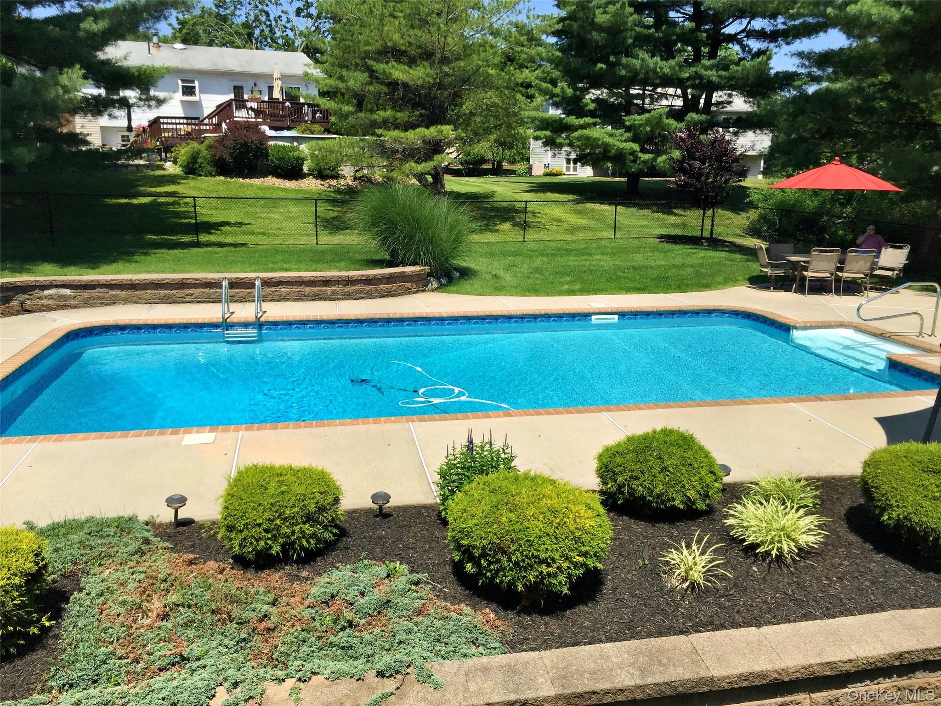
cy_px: 353
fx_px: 788
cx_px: 470
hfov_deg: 61.7
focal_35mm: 29
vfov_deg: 48.2
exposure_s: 1/1582
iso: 32
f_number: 2.2
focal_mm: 4.15
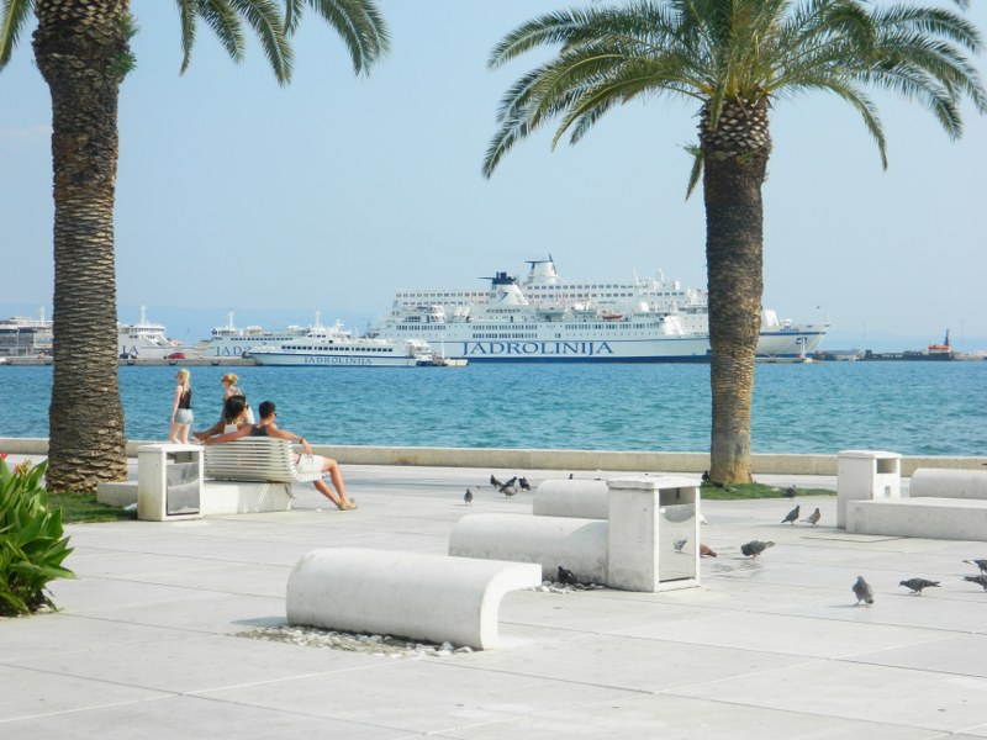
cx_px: 494
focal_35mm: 70
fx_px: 1996
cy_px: 370
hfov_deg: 27.8
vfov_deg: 21.0
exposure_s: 1/1000
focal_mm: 12.6
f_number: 4
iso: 80
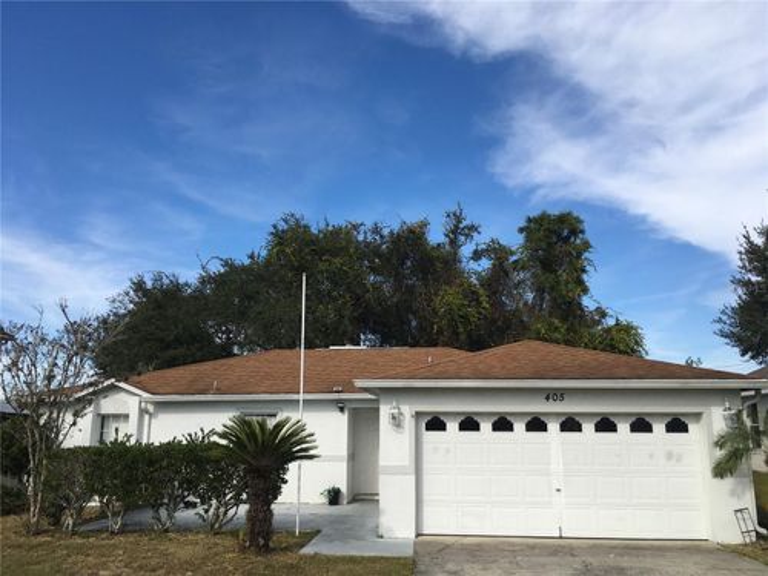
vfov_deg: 48.2
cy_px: 288
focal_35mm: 29
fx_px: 643
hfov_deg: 61.7
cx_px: 384
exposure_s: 1/1637
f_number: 2.2
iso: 25
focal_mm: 4.15
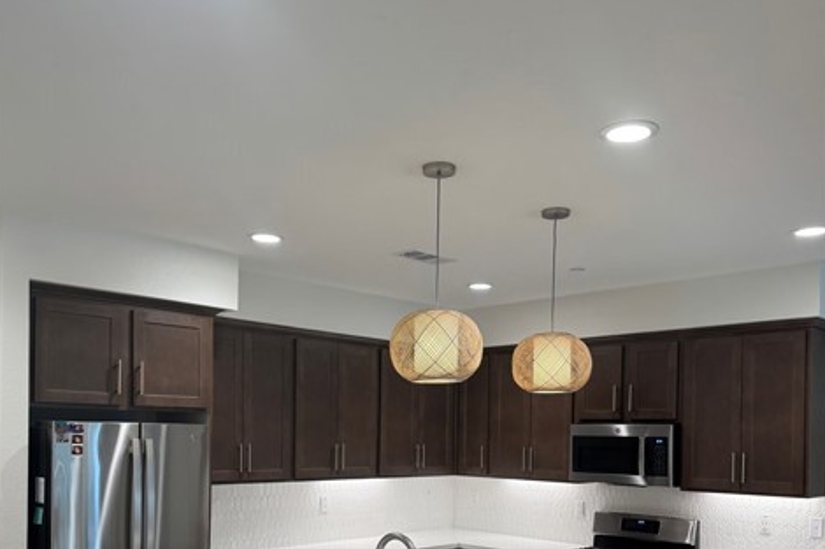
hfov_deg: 55.8
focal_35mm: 34
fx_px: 779
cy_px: 437
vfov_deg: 37.5
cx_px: 411
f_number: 1.78
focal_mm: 6.76
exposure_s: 1/120
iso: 125
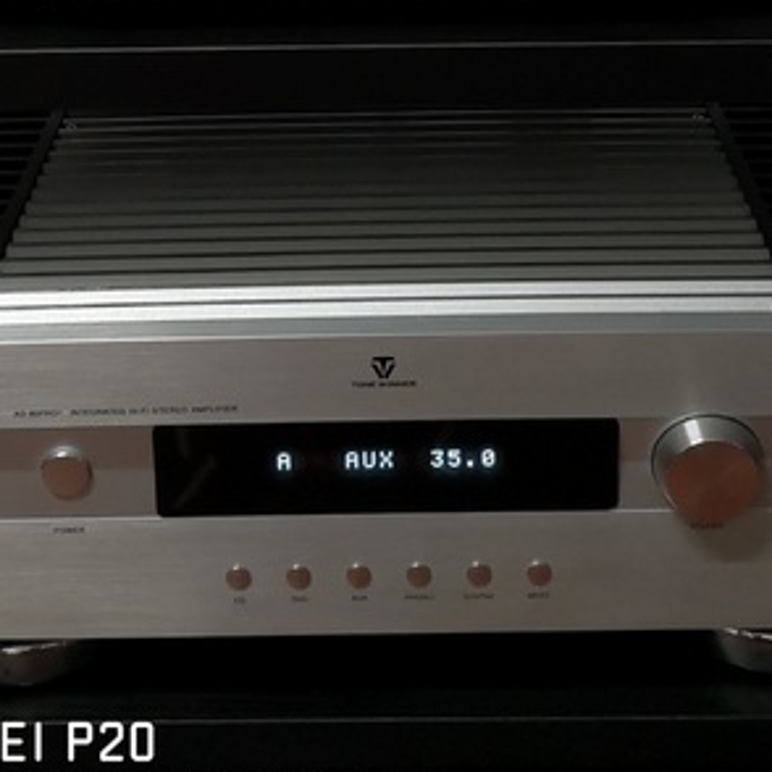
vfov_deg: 23.7
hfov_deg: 26.5
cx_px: 383
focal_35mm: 65
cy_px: -200
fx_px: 1640
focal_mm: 3.95
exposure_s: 1/25
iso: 400
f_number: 1.8
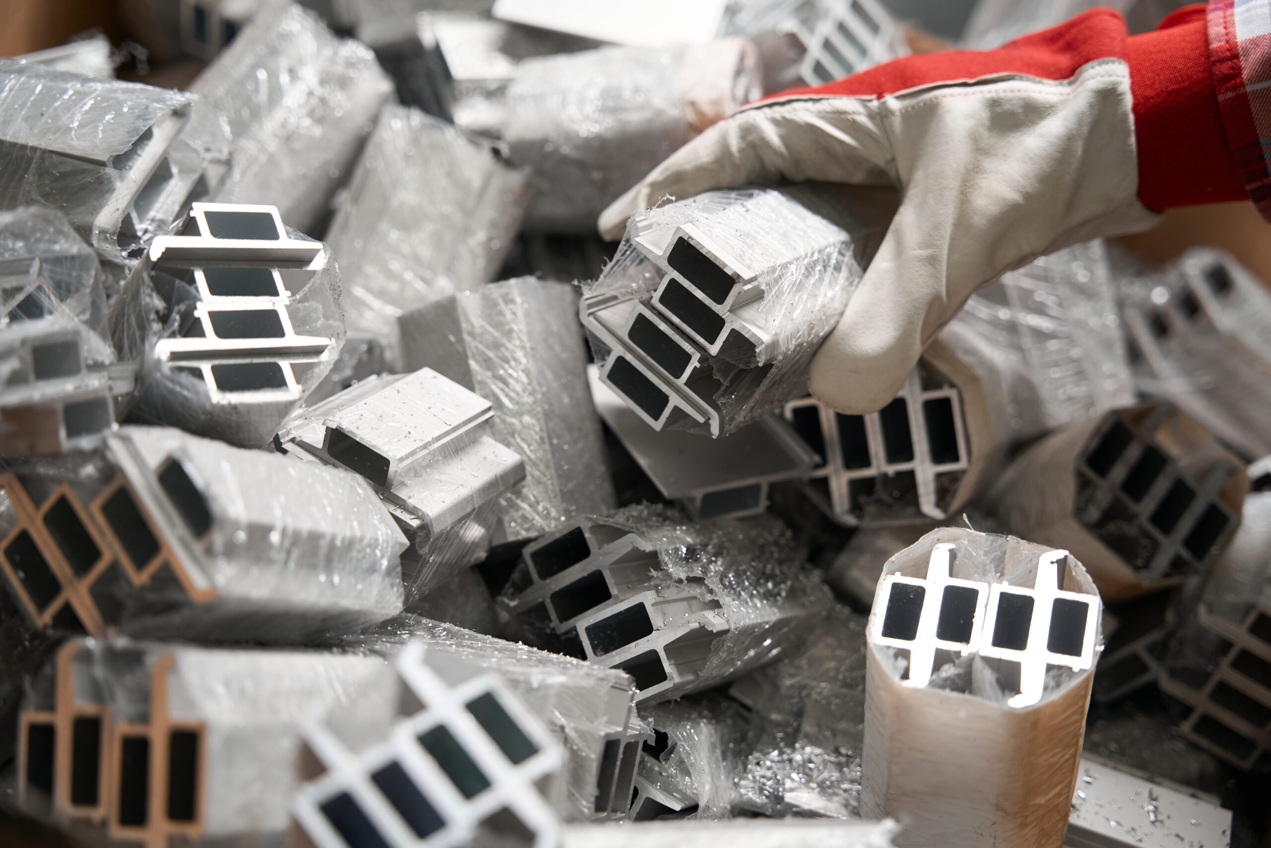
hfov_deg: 39.1
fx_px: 1790
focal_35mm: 51
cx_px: 636
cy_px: 424
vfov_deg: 26.6
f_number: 2.8
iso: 640
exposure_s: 1/250
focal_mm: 50.7
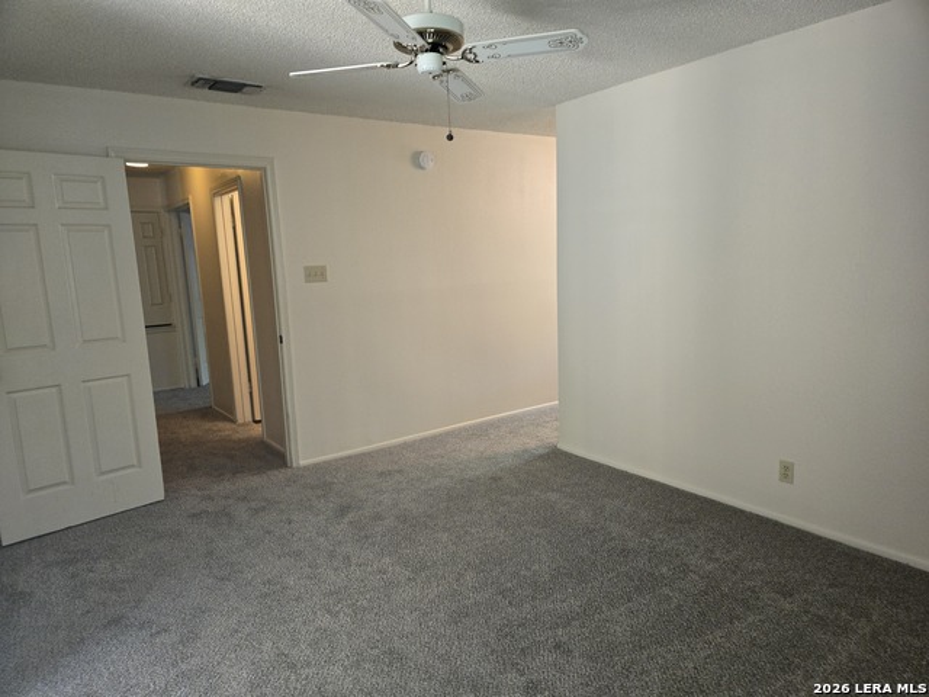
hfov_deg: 73.9
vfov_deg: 58.9
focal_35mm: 23
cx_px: 464
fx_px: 617
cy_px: 348
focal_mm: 5.4
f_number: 1.8
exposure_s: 1/24
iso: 125
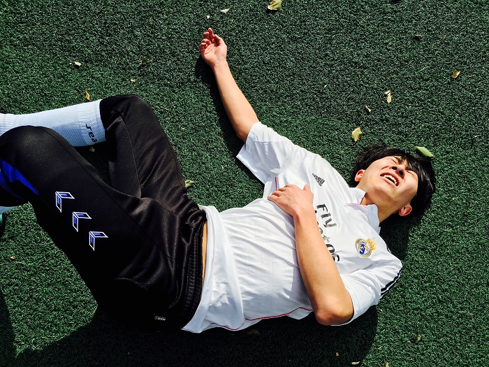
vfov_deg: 48.2
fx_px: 410
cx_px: 244
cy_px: 184
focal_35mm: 29
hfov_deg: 61.7
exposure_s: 1/2262
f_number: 2.2
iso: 25
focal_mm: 4.15
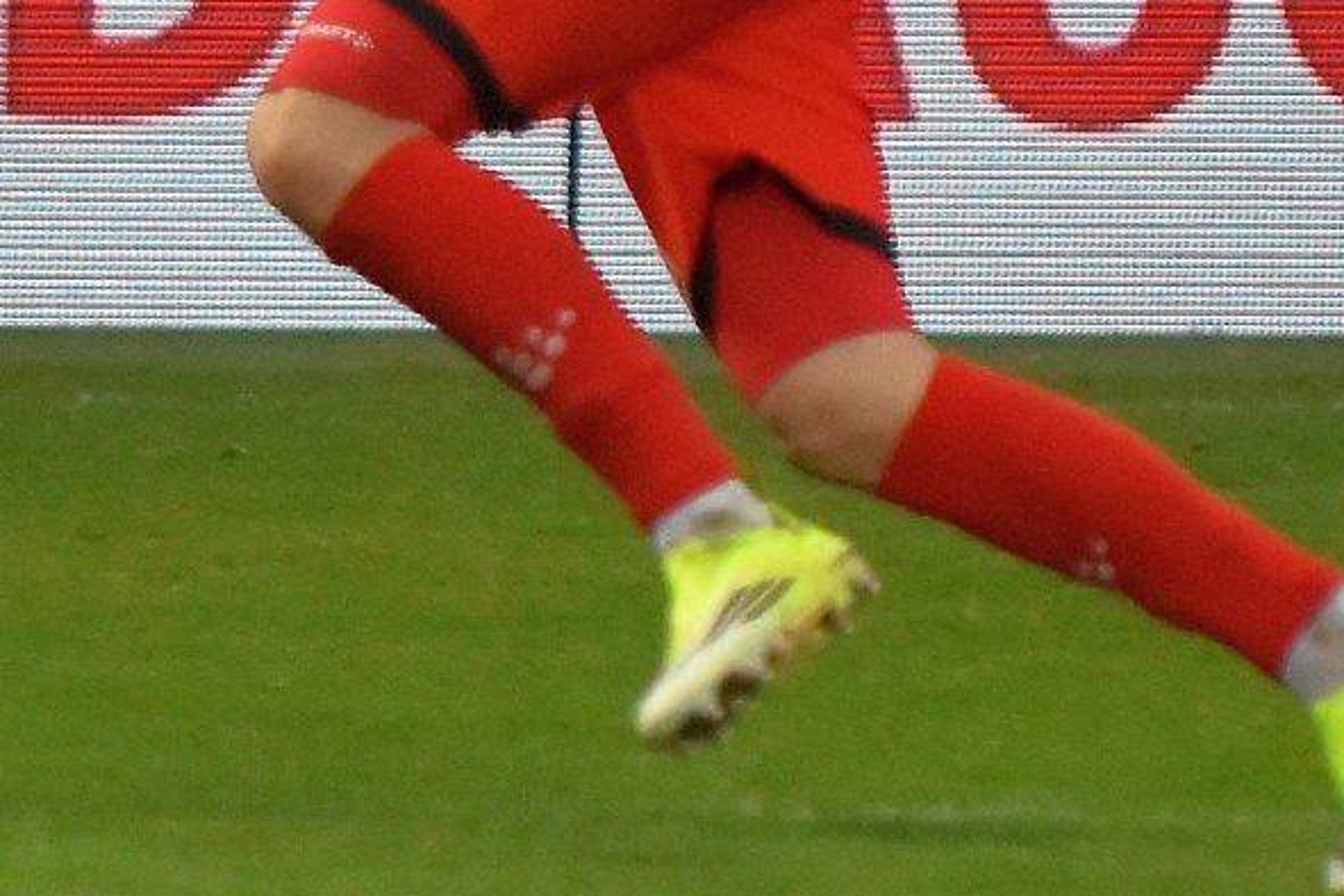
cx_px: -291
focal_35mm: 926
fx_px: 34568
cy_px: -473
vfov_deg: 1.5
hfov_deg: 2.2
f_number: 3.2
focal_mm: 190
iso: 1600
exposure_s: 1/1000
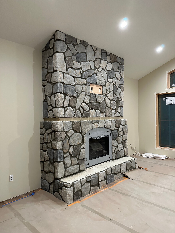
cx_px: 88
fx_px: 162
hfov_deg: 56.8
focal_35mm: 24
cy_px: 116
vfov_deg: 71.6
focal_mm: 6.86
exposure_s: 1/60
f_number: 1.78
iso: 500
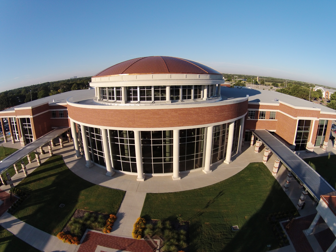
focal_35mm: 28
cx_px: 168
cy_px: 126
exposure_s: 1/1750
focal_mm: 5
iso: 100
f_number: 2.8
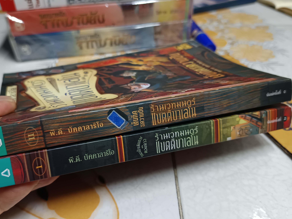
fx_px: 262
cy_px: 119
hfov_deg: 58.2
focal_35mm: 31
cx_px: 132
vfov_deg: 45.4
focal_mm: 5.31
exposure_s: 1/25
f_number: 1.7
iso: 1003
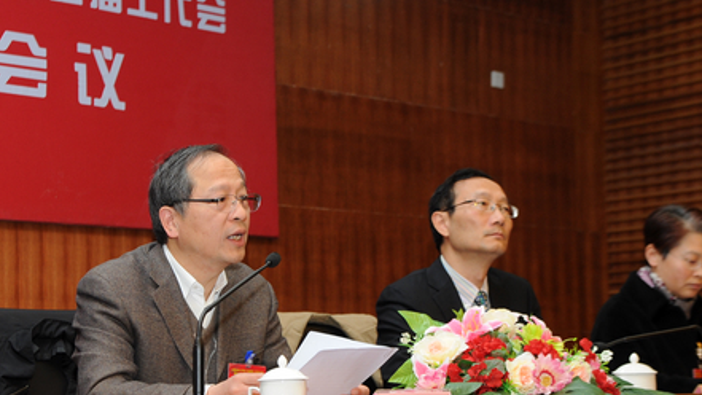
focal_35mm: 76
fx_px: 1415
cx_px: 186
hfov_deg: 27.5
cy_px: 295
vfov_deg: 15.8
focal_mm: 40
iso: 800
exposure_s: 1/60
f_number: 4.5
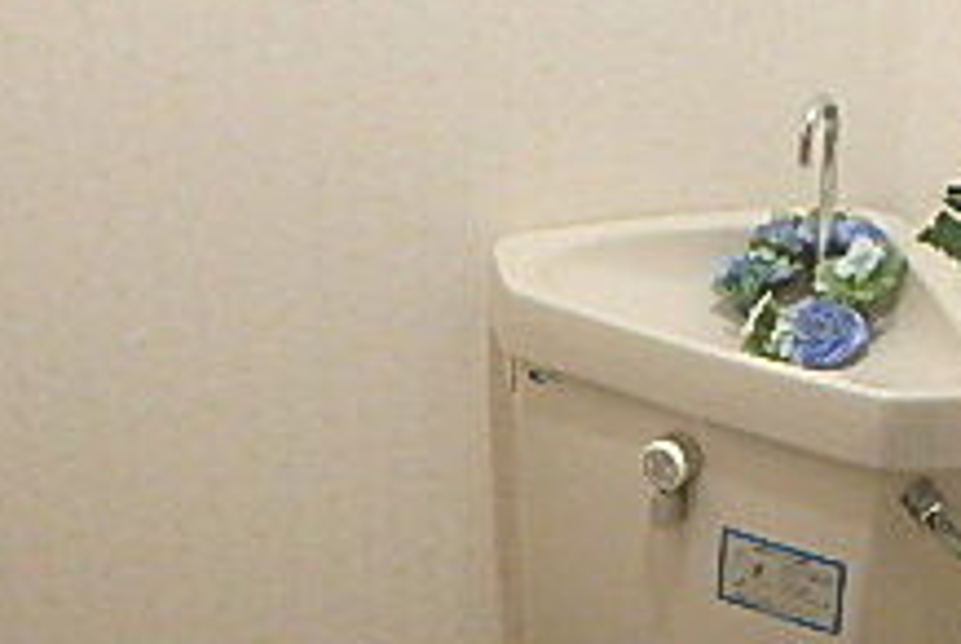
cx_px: 674
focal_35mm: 64
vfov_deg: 20.1
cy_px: 750
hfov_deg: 31.0
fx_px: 1711
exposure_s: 1/30
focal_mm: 3.7
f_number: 3.5
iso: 800
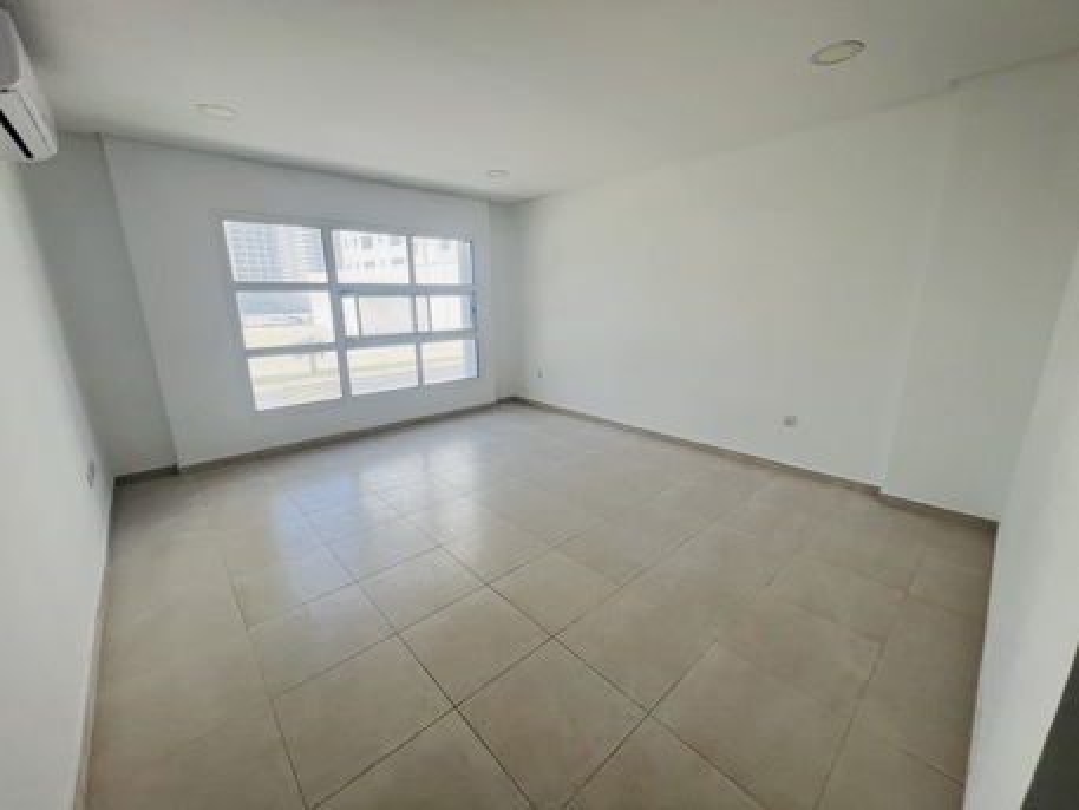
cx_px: 540
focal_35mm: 13
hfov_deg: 106.2
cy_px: 405
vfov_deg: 89.9
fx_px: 405
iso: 32
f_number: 1.8
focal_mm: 1.57
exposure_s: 1/99
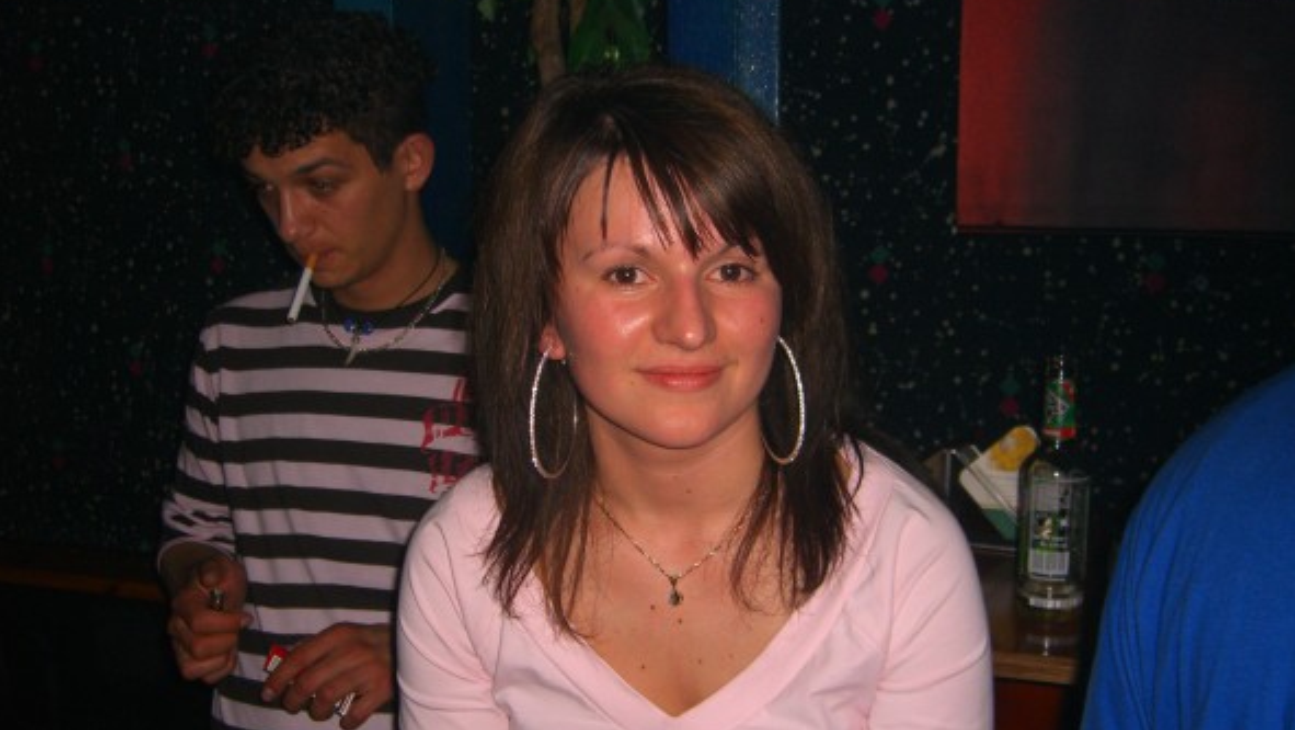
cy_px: 425
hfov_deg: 48.3
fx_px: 1443
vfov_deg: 28.3
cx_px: 640
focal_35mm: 42
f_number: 2.8
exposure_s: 1/60
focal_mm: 7.9
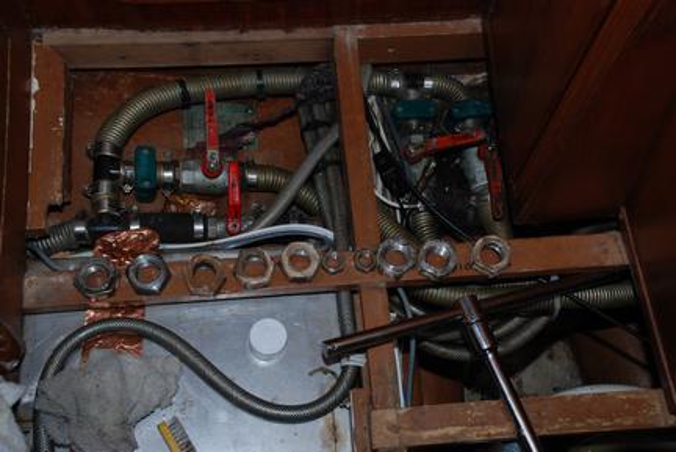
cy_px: 226
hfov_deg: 41.1
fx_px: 902
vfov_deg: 28.1
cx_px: 338
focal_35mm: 48
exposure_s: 1/60
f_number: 5
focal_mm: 32
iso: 250
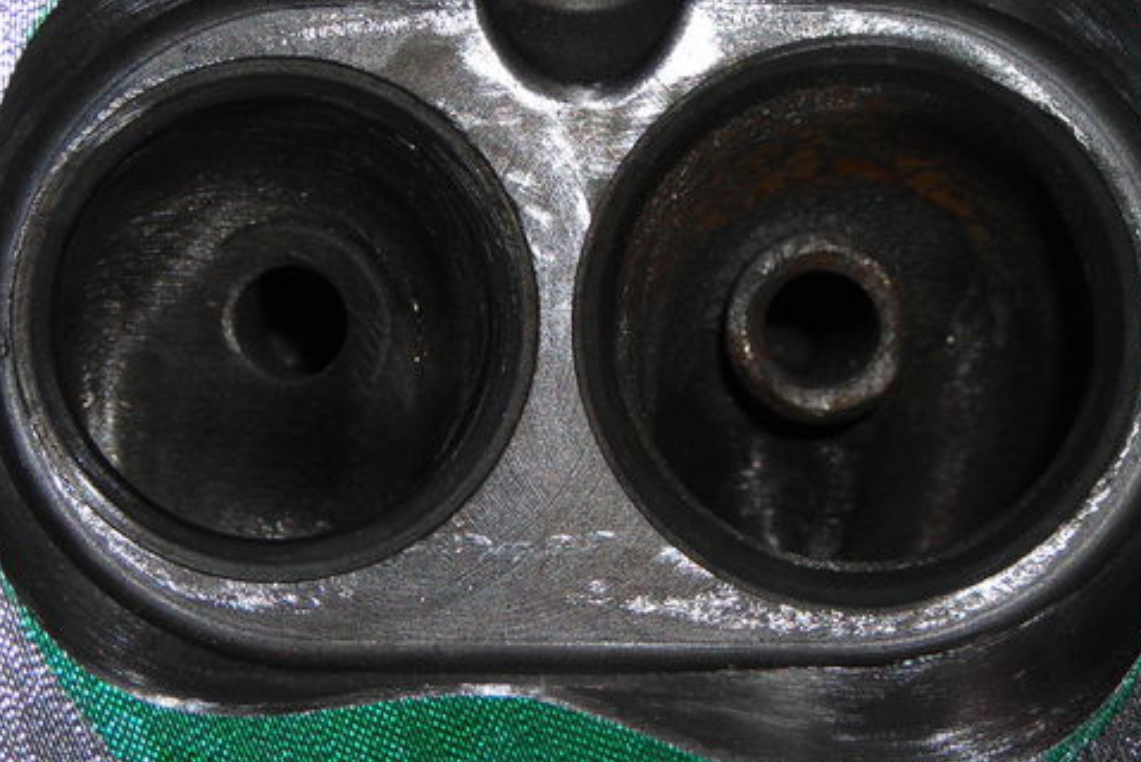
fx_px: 4535
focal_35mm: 143
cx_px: 598
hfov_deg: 14.3
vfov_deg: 9.6
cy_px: 283
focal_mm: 17
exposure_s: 1/60.1
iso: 50
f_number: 9.9
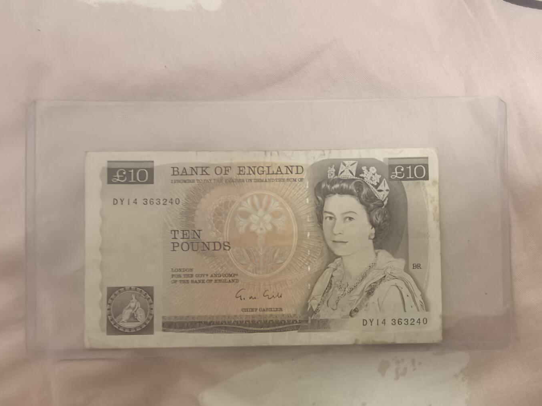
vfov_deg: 49.8
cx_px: 264
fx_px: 438
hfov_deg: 63.4
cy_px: 210
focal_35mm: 28
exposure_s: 1/33.3
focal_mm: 1.95
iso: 500
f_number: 2.2
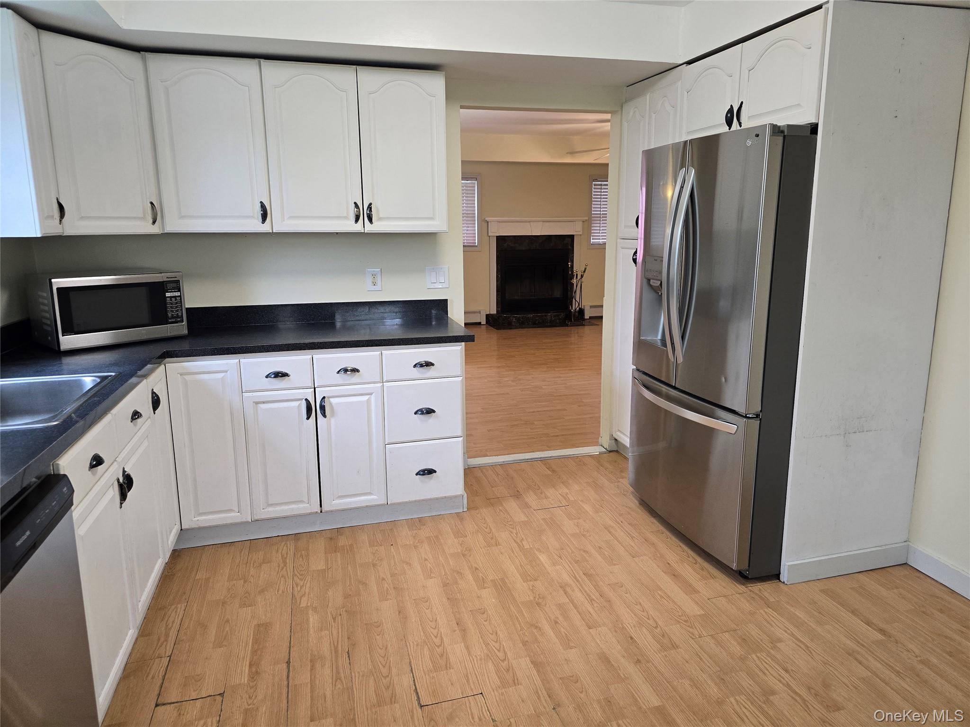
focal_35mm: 23
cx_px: 485
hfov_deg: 73.9
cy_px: 364
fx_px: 644
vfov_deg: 58.9
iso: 250
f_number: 1.7
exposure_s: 1/120
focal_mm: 6.3
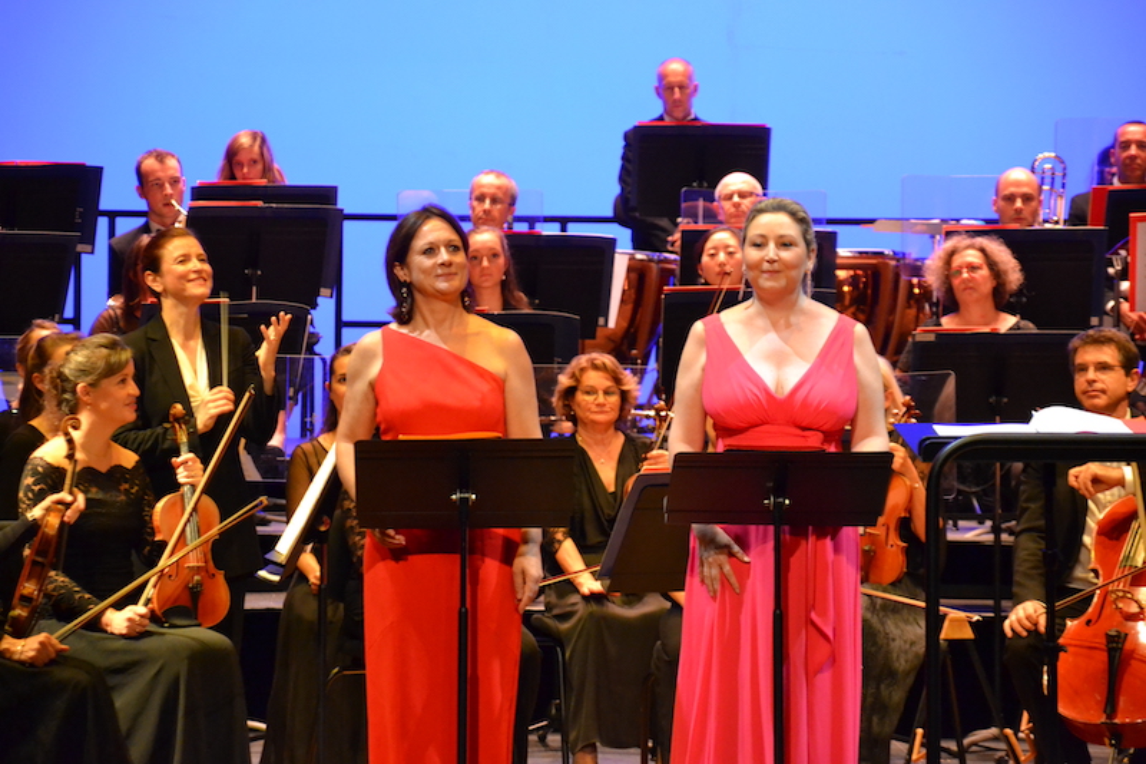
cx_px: 573
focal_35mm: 168
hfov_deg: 12.2
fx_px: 5347
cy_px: 382
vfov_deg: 8.2
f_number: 5.6
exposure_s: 1/60
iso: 3200
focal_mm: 112
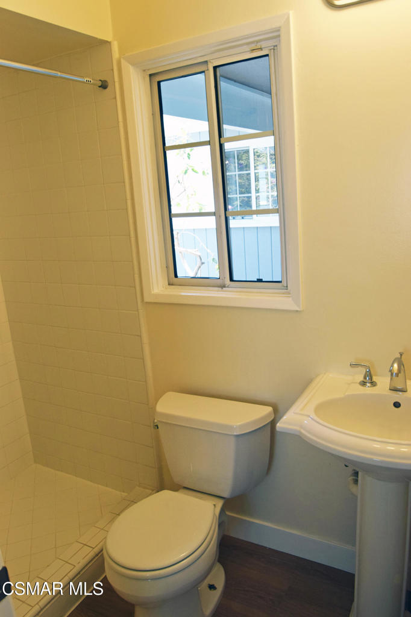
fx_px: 463
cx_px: 206
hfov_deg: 47.9
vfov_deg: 67.4
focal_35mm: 27
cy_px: 308
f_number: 6.3
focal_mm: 18
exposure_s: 1/125
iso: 400
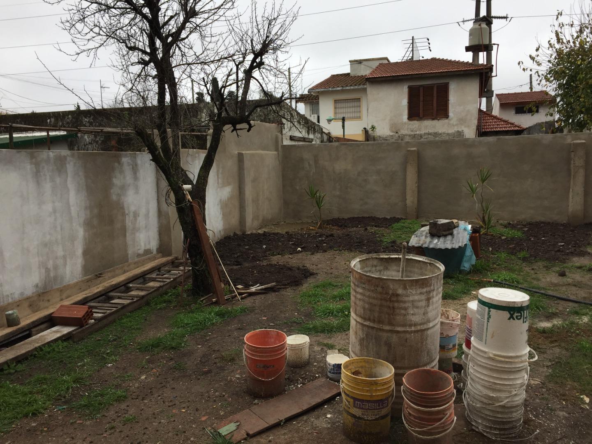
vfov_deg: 48.2
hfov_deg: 61.7
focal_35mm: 29
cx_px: 296
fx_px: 496
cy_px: 222
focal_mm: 4.15
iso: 32
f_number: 2.2
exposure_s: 1/465
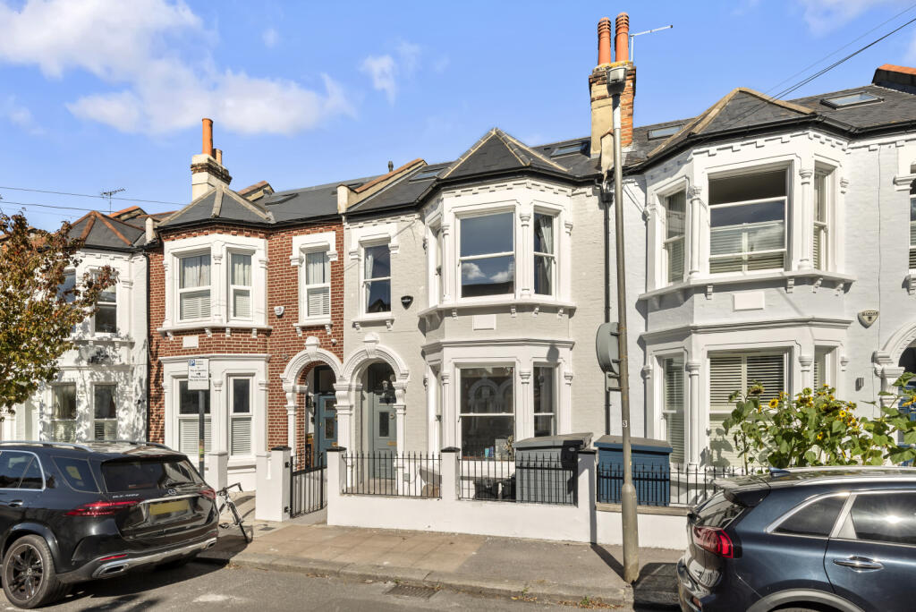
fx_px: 484
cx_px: 458
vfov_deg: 64.6
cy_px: 306
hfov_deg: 86.9
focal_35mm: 19
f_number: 10
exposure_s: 1/320
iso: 100
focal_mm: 19
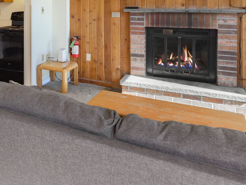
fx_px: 249
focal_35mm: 35
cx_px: 40
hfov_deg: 48.7
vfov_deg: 36.5
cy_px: -1
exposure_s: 1/60
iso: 400
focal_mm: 8
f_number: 2.8
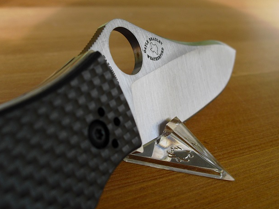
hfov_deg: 40.4
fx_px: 379
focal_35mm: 47
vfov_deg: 30.8
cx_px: 152
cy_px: 81
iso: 100
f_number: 3.1
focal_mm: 6.3
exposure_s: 1/160
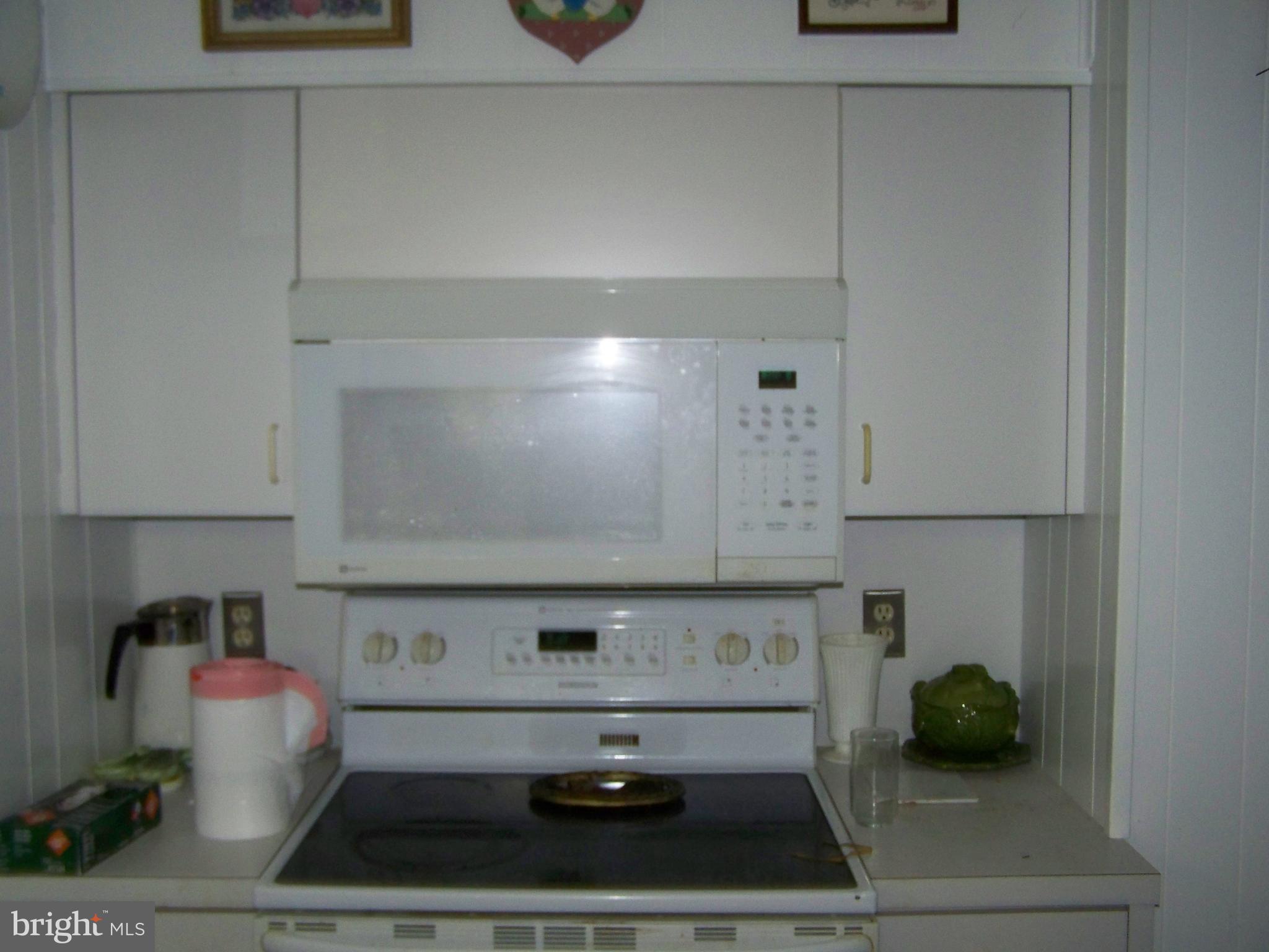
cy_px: 476
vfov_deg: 37.7
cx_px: 634
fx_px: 1393
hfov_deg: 49.0
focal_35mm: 38
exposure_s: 1/30
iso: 200
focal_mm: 6.3
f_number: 2.8
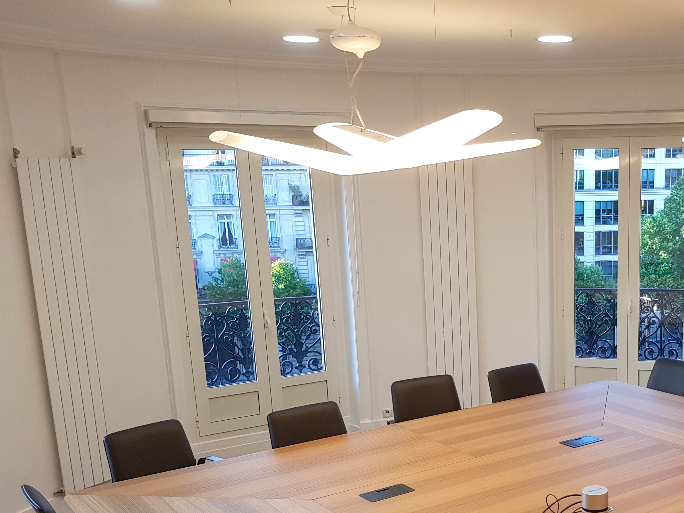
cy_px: 401
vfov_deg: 32.1
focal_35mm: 44
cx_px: 561
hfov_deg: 40.9
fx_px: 869
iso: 64
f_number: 1.7
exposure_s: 1/100
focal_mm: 4.2
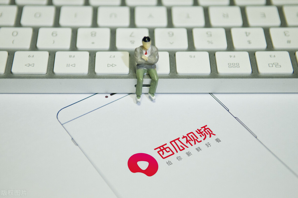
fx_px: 682
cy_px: 99
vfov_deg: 16.5
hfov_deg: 24.6
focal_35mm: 82
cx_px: 149
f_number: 3.5
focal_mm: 55
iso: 1600
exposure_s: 1/2500
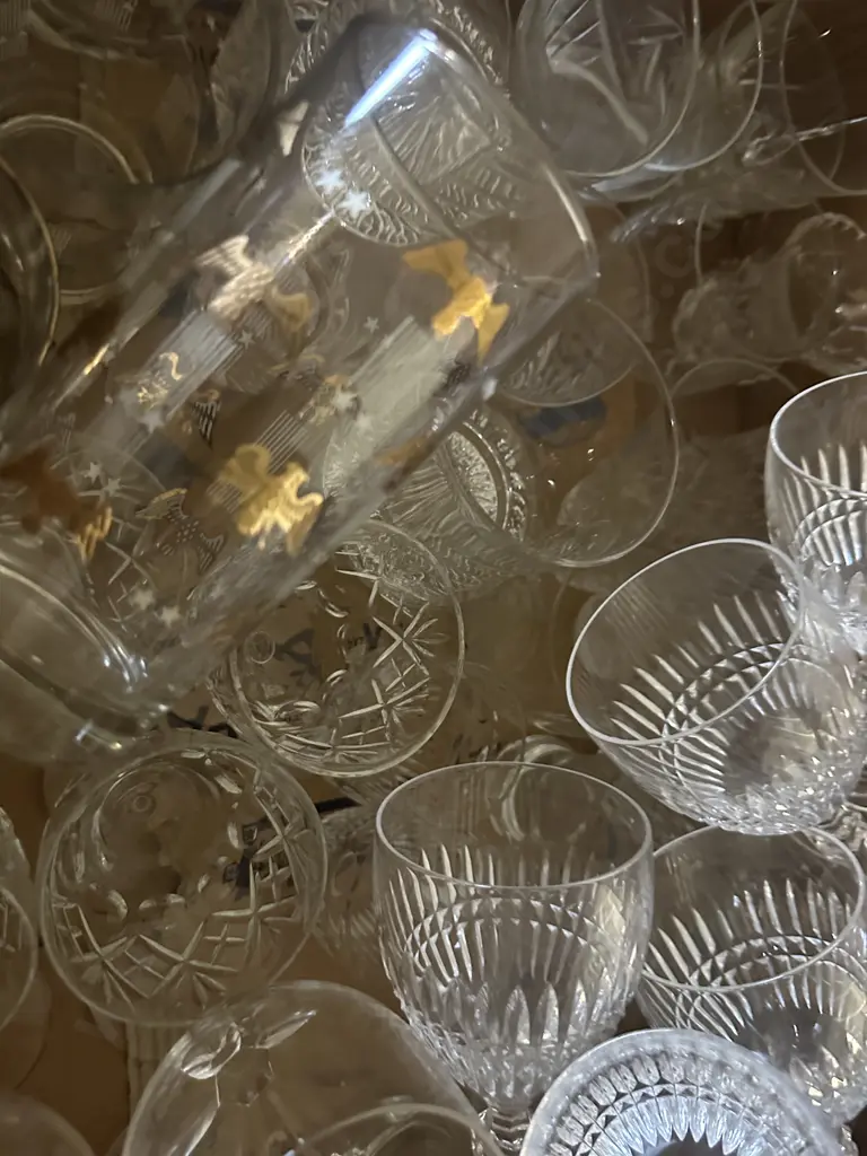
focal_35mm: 24
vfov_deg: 71.6
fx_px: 801
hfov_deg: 56.8
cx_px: 434
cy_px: 578
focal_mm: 6.86
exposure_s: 1/33
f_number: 1.78
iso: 1000
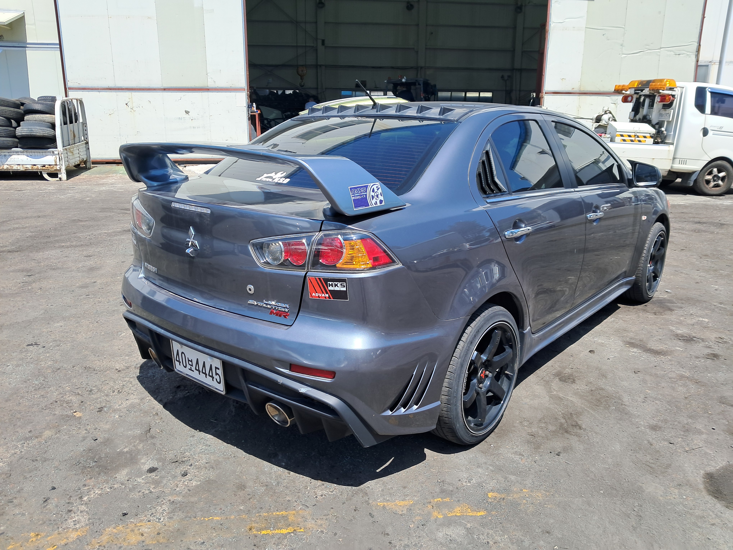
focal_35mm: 27
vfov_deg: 51.4
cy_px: 275
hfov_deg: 65.3
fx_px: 572
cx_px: 366
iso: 50
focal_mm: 4
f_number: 1.8
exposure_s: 1/582
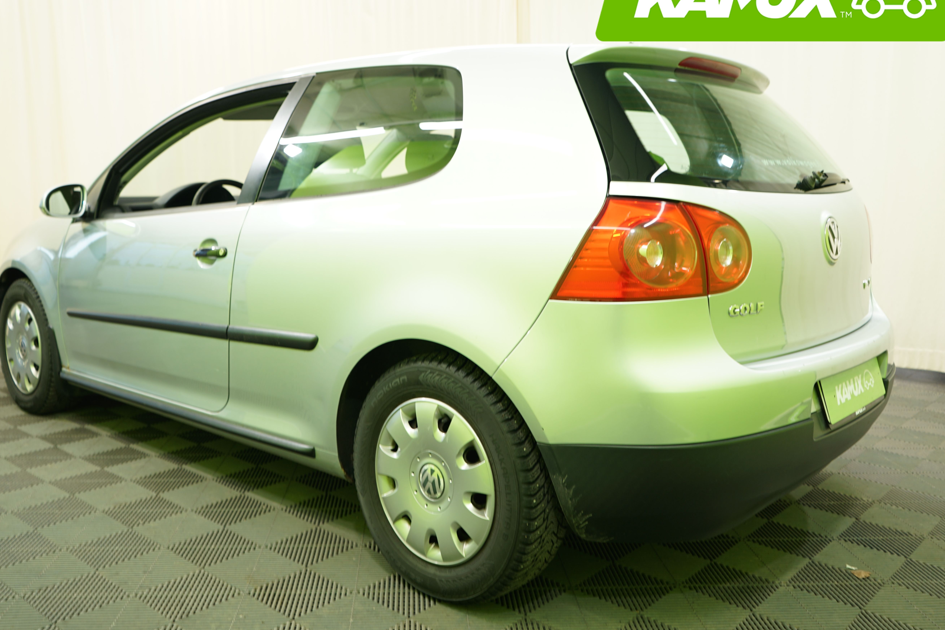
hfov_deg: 58.7
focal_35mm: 32
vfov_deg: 41.0
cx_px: 460
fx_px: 840
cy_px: 274
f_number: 4
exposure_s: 1/10
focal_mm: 28
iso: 160
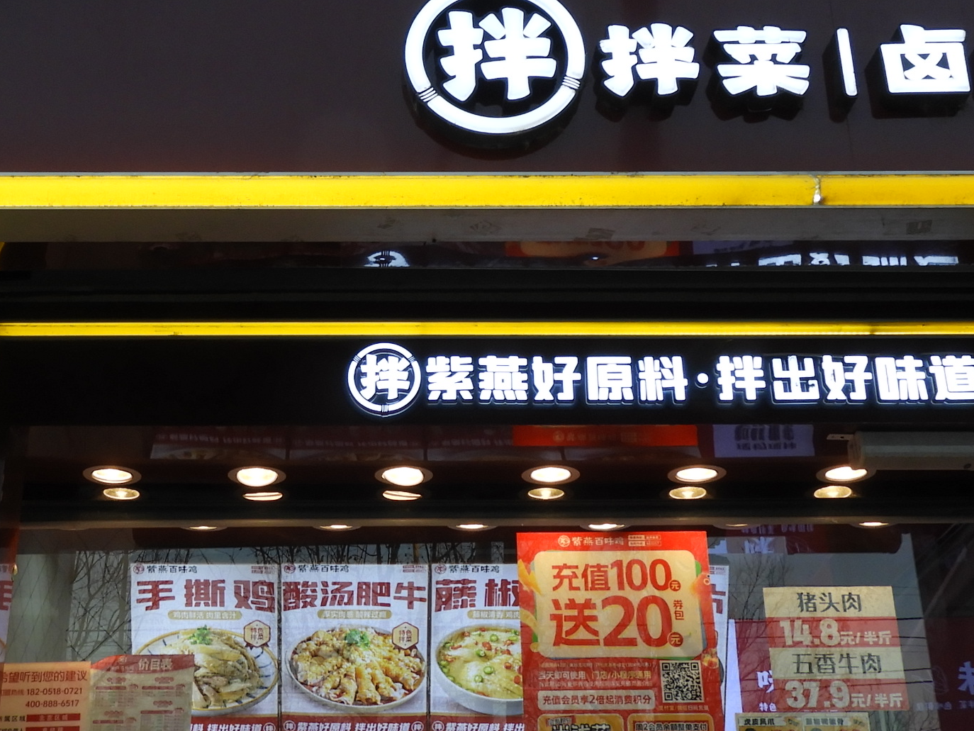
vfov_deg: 25.4
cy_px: 205
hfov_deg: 33.7
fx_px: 1604
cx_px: 388
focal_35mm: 57
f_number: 3.3
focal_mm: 4.3
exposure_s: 1/200
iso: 100
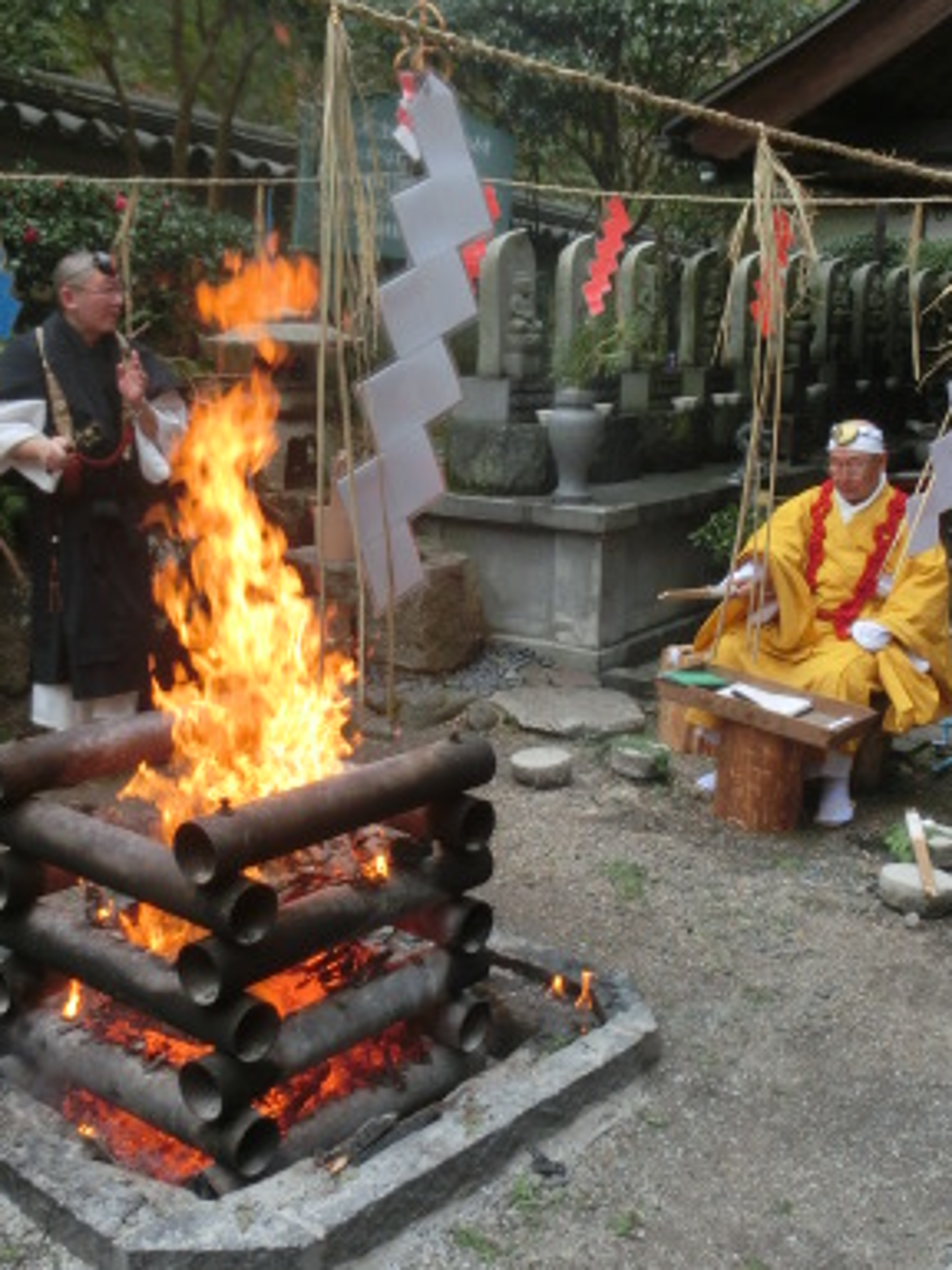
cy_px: 612
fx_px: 1467
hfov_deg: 36.0
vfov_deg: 46.8
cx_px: 459
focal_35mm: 40
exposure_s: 1/200
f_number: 3
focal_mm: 4.24
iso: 80
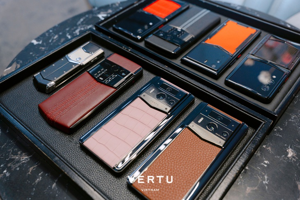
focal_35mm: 34
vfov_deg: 39.3
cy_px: 100
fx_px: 280
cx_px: 150
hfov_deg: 56.4
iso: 800
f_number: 4
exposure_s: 1/200
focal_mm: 33.6
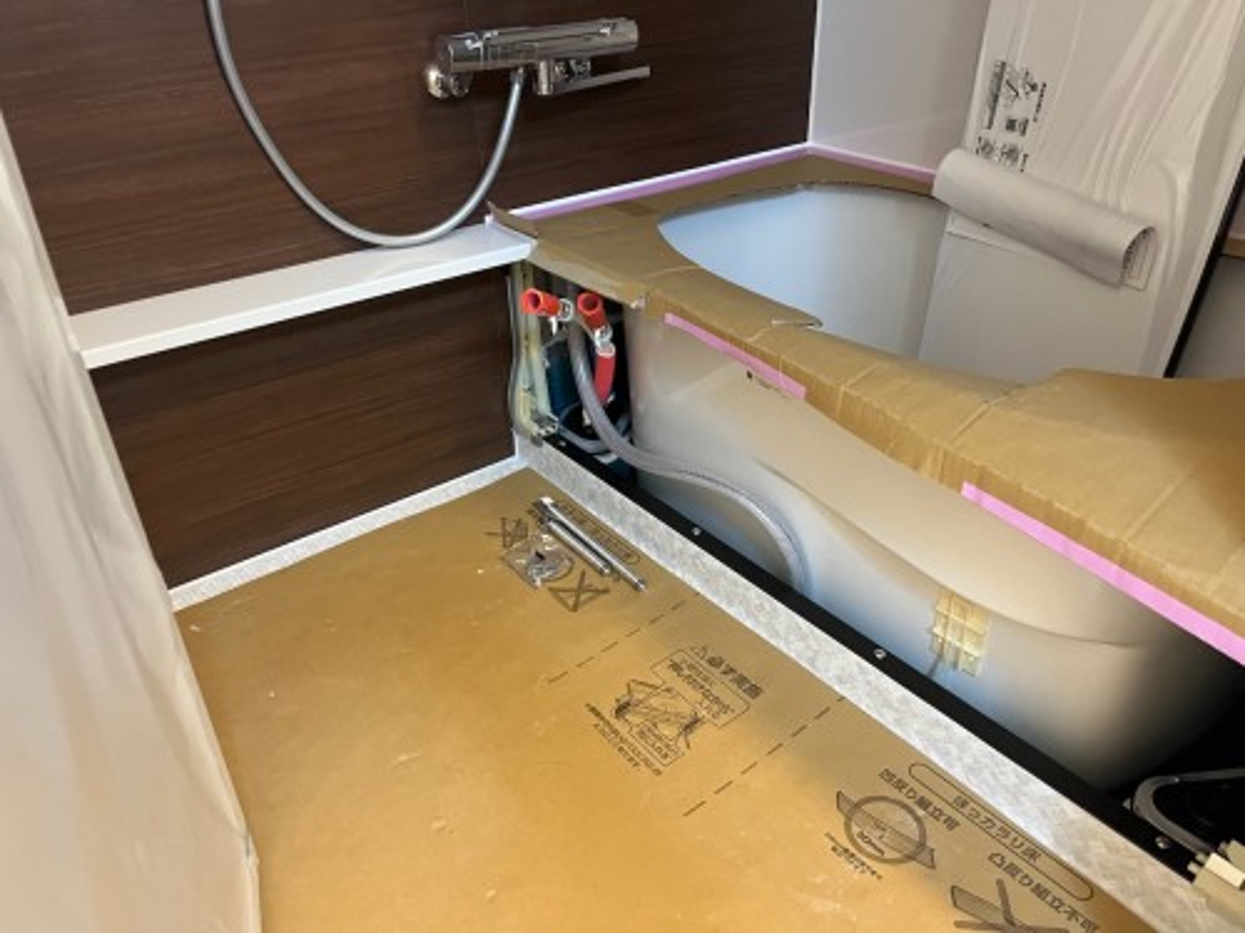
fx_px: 935
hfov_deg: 67.3
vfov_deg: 53.1
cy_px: 466
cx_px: 622
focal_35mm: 26
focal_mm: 5.1
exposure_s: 1/33
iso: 400
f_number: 1.6
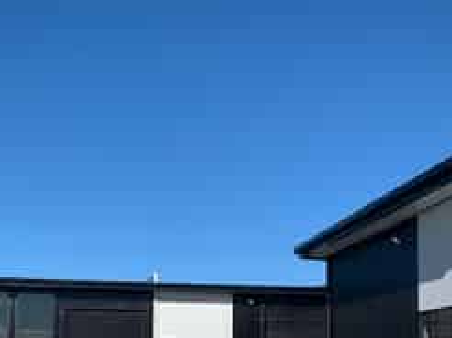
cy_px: 324
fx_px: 678
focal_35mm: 52
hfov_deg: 36.0
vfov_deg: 26.7
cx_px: 115
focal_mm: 4.25
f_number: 1.8
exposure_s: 1/2915
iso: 25
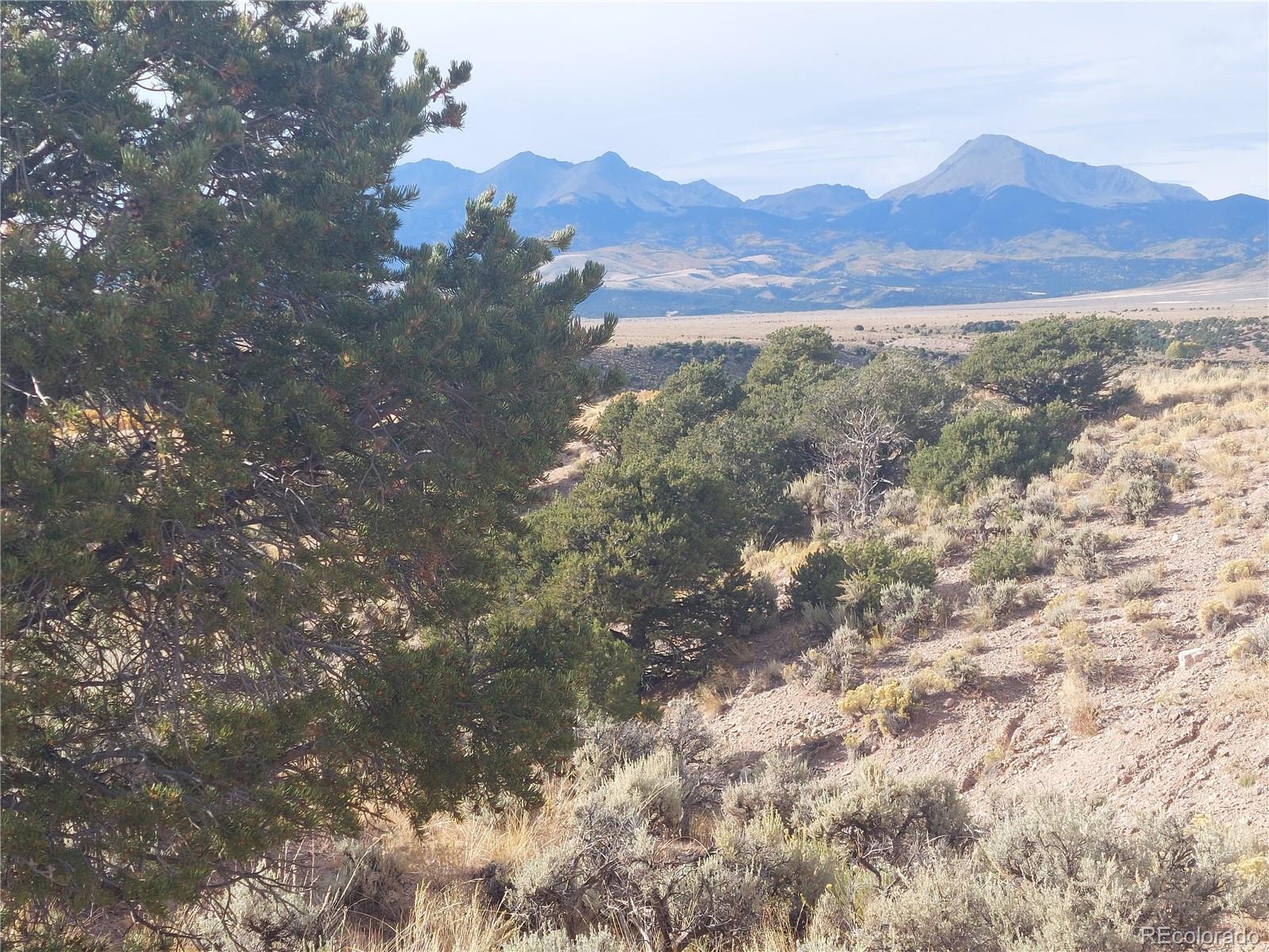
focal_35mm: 24
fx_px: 880
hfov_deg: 71.6
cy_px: 476
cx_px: 634
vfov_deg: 56.8
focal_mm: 5.23
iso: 40
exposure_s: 1/785
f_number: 1.8
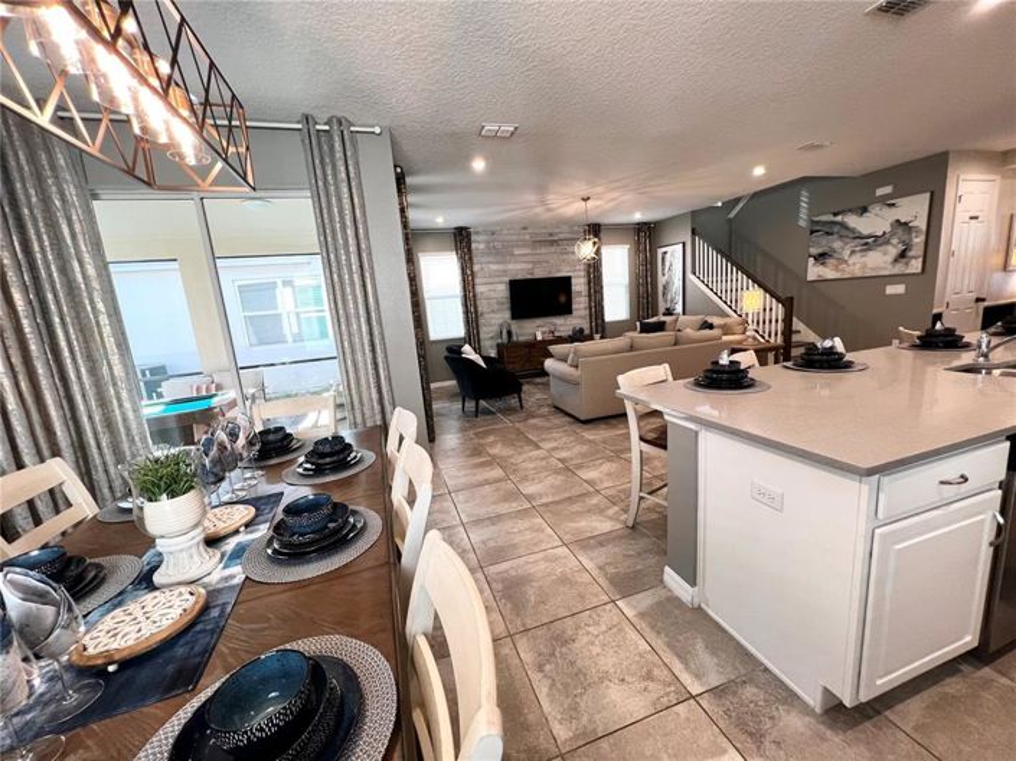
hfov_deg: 106.2
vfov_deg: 89.9
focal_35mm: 13
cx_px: 508
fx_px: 381
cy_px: 380
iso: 160
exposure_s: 1/120
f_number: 1.8
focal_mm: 1.57
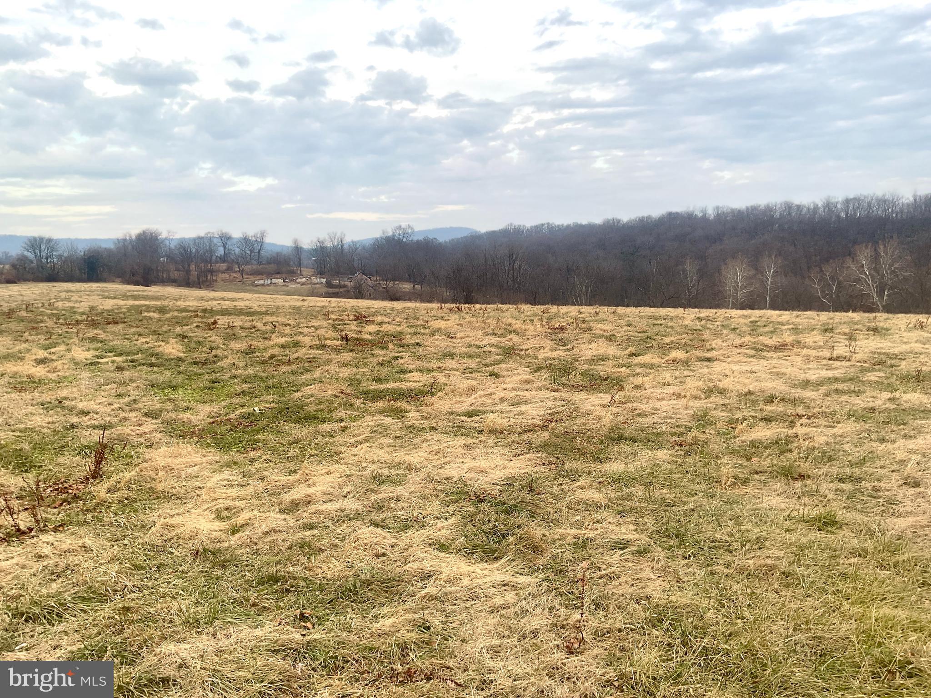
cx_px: 466
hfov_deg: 61.7
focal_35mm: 29
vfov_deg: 48.2
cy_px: 349
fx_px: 780
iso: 16
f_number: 1.8
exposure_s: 1/130
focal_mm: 3
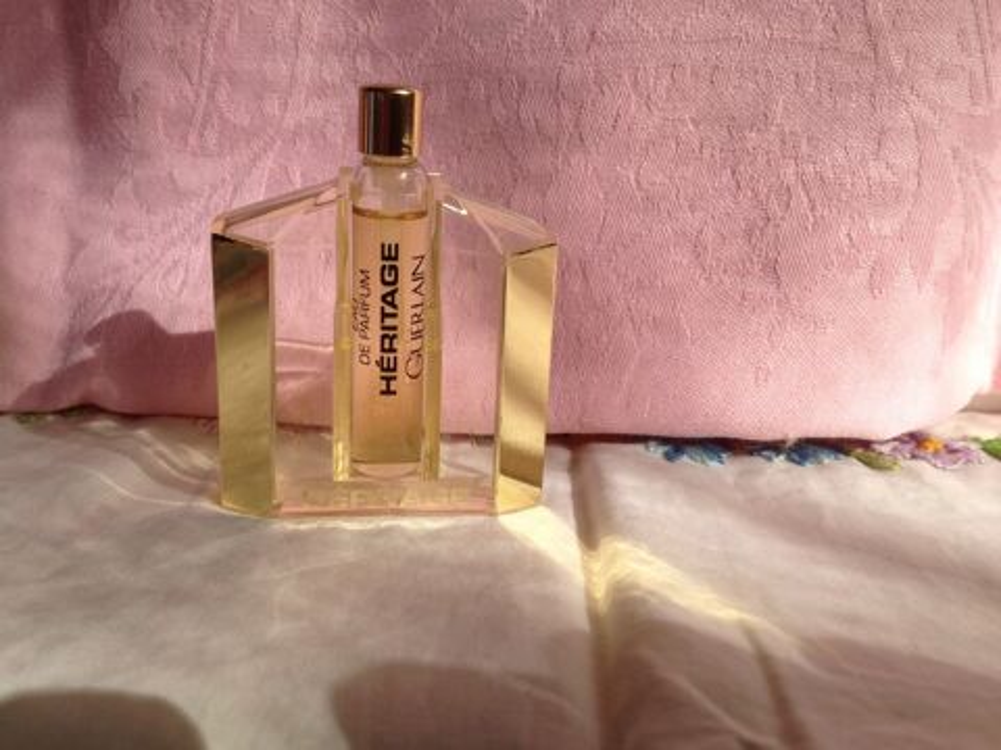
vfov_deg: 40.7
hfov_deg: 52.6
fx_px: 1012
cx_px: 500
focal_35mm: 35
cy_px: 375
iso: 50
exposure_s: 1/613
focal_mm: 4.28
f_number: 2.4
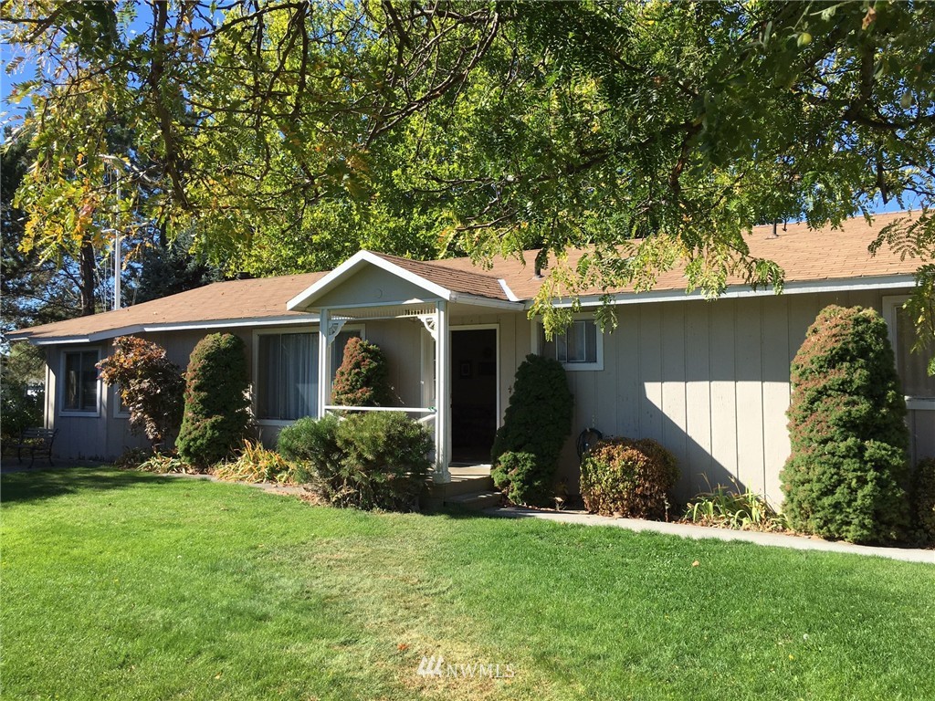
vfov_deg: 48.2
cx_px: 468
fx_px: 783
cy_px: 350
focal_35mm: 29
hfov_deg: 61.7
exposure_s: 1/974
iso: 25
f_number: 2.2
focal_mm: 4.15
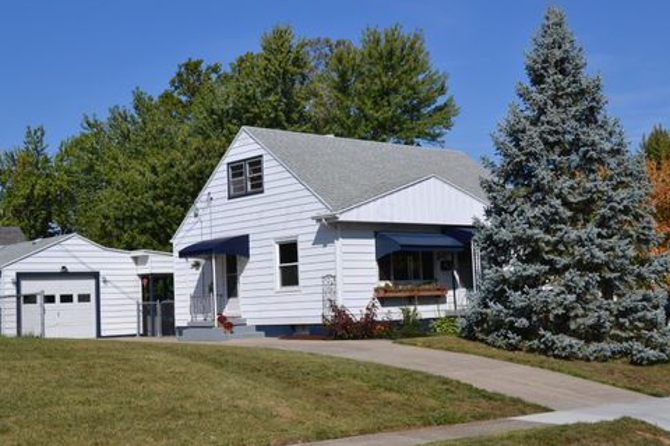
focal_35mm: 50
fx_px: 930
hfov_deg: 39.6
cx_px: 325
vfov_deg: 27.0
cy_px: 215
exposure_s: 1/320
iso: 100
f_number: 9
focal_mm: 32
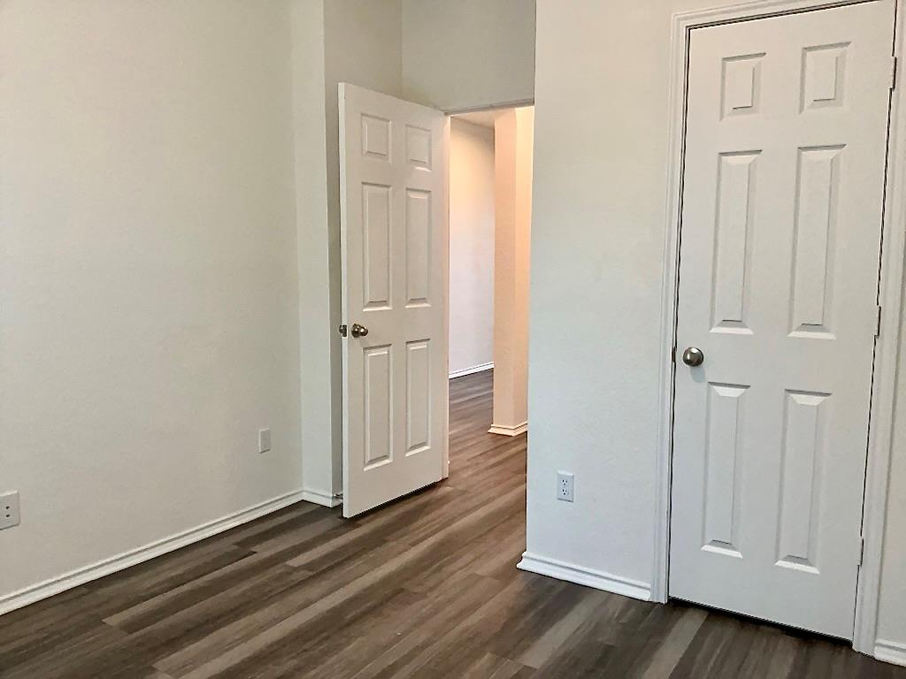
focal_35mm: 27
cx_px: 453
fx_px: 707
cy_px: 340
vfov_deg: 51.4
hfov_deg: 65.3
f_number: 1.8
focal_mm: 3
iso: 160
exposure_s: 1/100
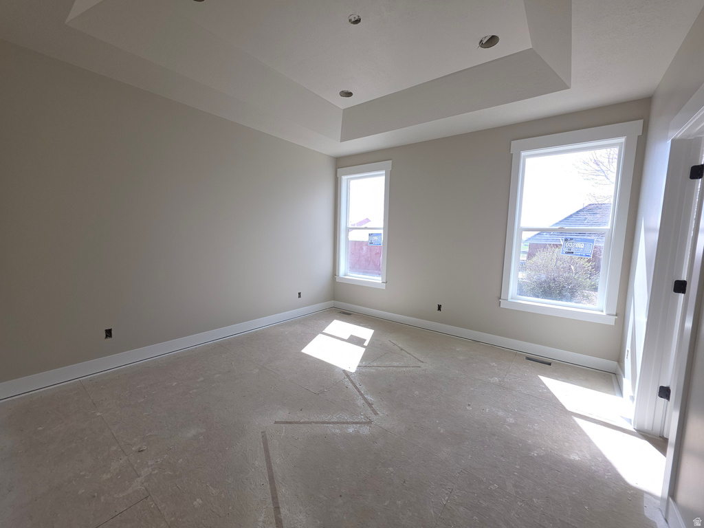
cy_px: 264
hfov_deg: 106.2
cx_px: 352
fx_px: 264
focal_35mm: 13
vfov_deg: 89.9
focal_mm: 2.2
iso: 20
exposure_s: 1/150
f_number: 1.9
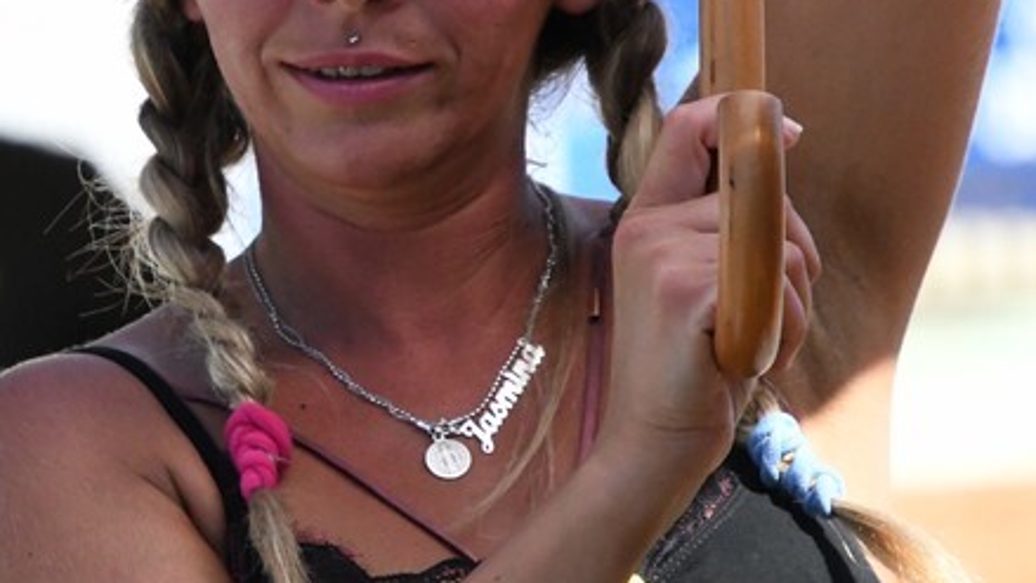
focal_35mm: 901
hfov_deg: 2.4
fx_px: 24752
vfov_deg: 1.3
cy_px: 118
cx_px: 293
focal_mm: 300
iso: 6400
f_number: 10
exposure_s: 1/6400
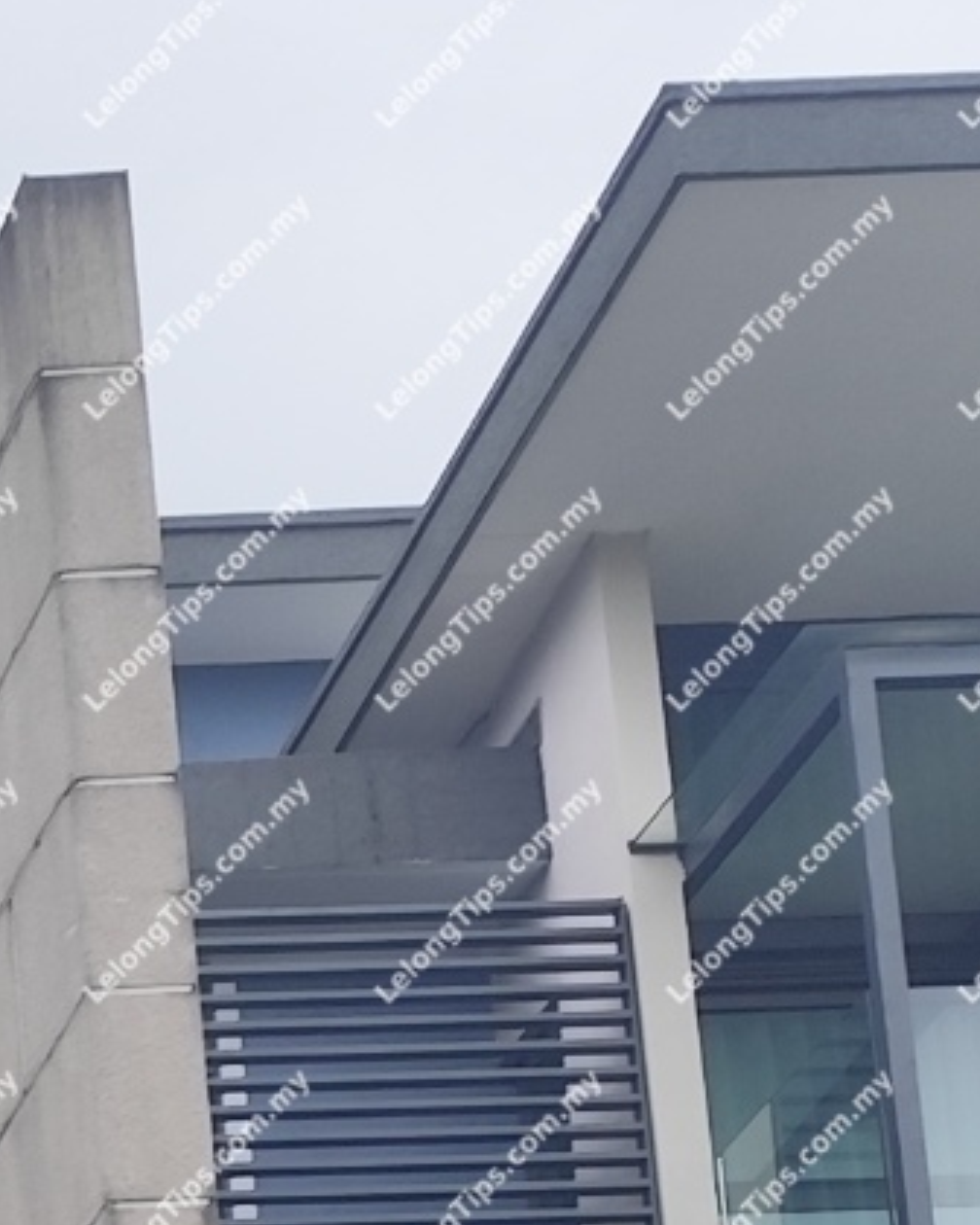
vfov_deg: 12.8
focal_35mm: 134
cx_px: -1833
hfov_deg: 9.4
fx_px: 4858
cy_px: 2322
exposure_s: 1/505
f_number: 1.65
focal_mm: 6.14
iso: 50
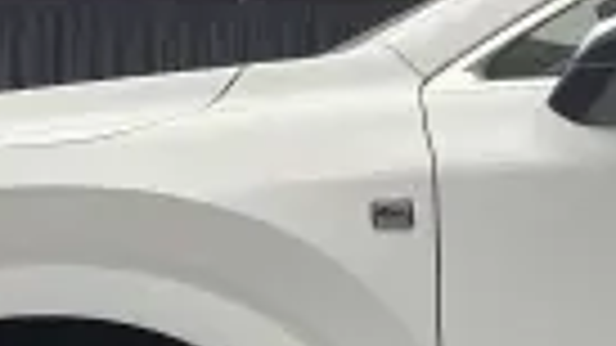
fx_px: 1078
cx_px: -40
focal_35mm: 66
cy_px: 467
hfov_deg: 29.2
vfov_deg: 17.0
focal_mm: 6.3
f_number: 1.7
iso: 160
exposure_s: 1/180
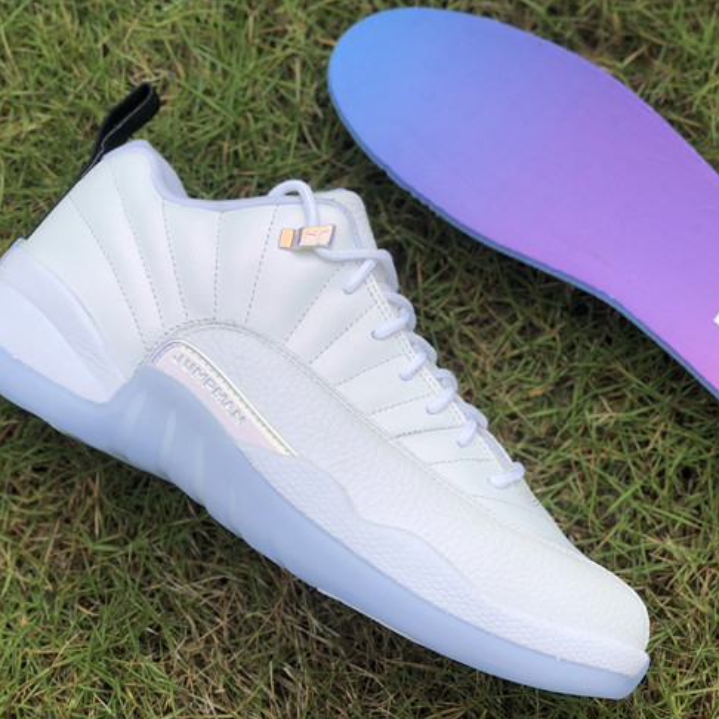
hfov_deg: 24.6
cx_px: 404
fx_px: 1645
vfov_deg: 24.7
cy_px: 362
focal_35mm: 70
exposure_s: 1/1230
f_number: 2.4
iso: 16
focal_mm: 6
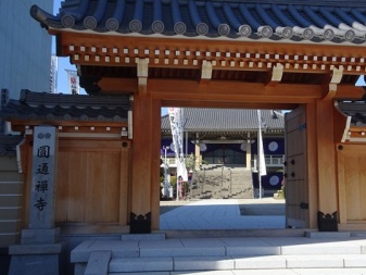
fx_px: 455
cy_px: 128
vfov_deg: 33.6
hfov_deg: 43.6
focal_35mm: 43
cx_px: 219
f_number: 3.5
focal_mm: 4.92
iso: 80
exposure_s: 1/500
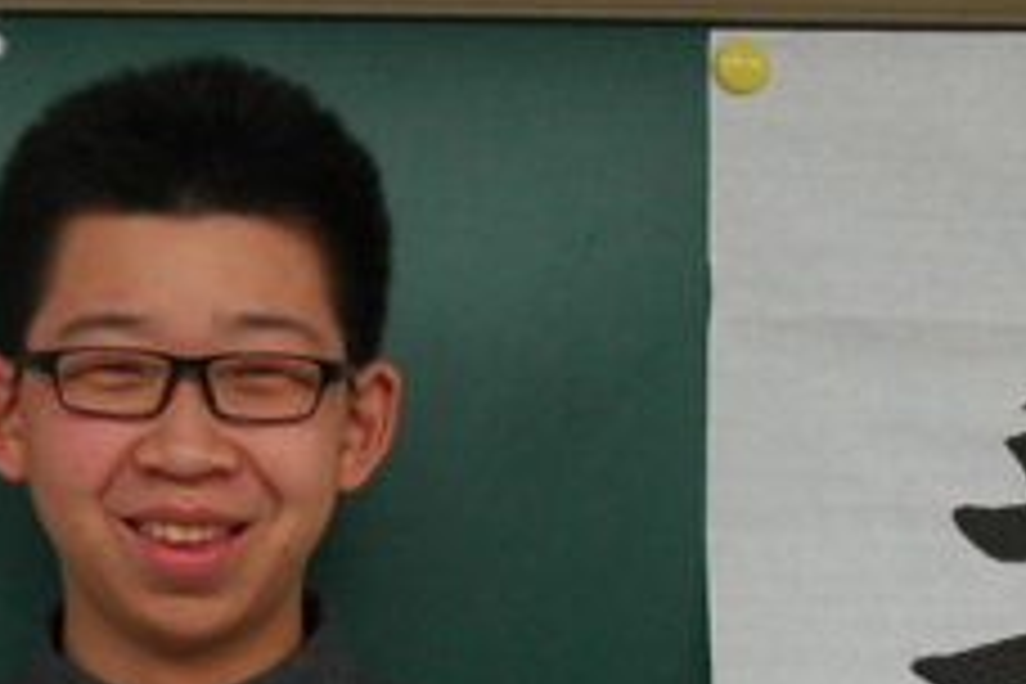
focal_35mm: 100
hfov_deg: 20.2
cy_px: 943
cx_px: 792
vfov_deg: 13.1
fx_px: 2850
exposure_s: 1/40
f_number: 3.2
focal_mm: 22
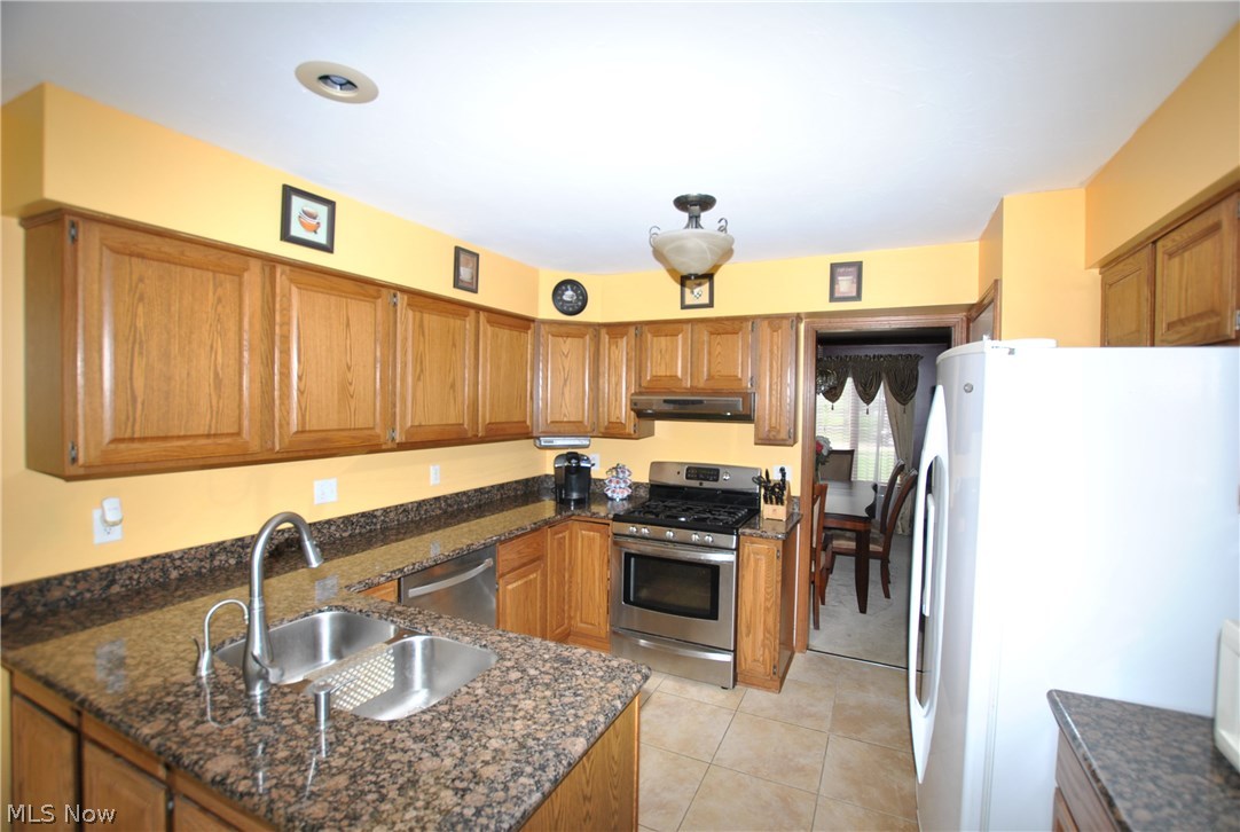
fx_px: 518
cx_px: 620
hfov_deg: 100.3
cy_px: 416
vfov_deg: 77.6
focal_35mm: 15
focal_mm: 10
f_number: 4
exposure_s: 1/60
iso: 200
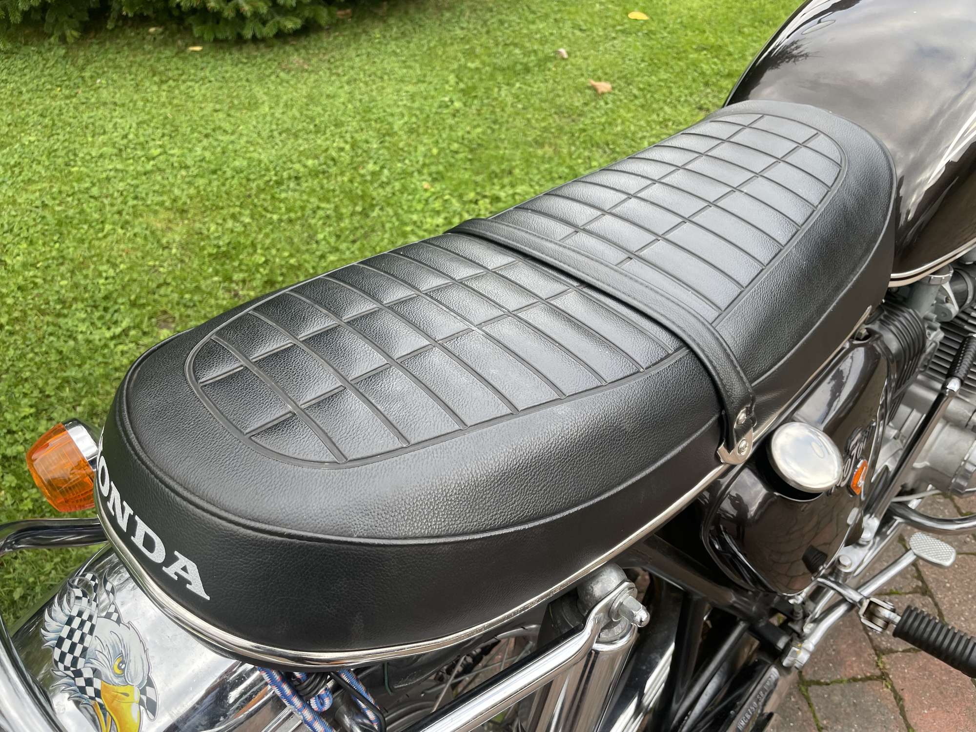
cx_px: 488
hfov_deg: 67.3
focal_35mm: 26
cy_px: 366
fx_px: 733
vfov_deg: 53.1
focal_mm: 4.2
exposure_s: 1/168
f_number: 1.6
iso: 32
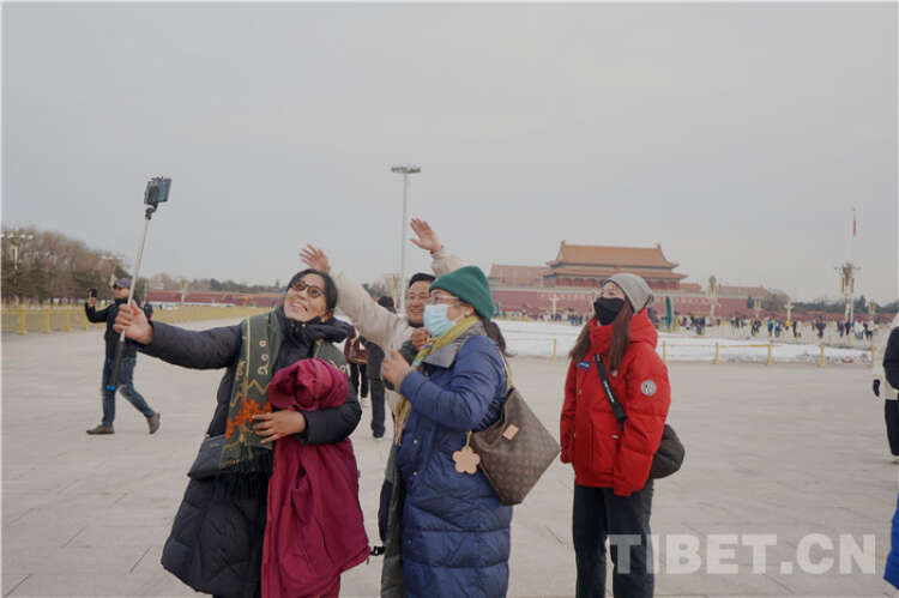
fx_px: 824
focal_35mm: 33
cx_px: 450
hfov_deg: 57.3
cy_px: 299
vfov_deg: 39.9
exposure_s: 1/160
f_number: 4
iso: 100
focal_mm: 33
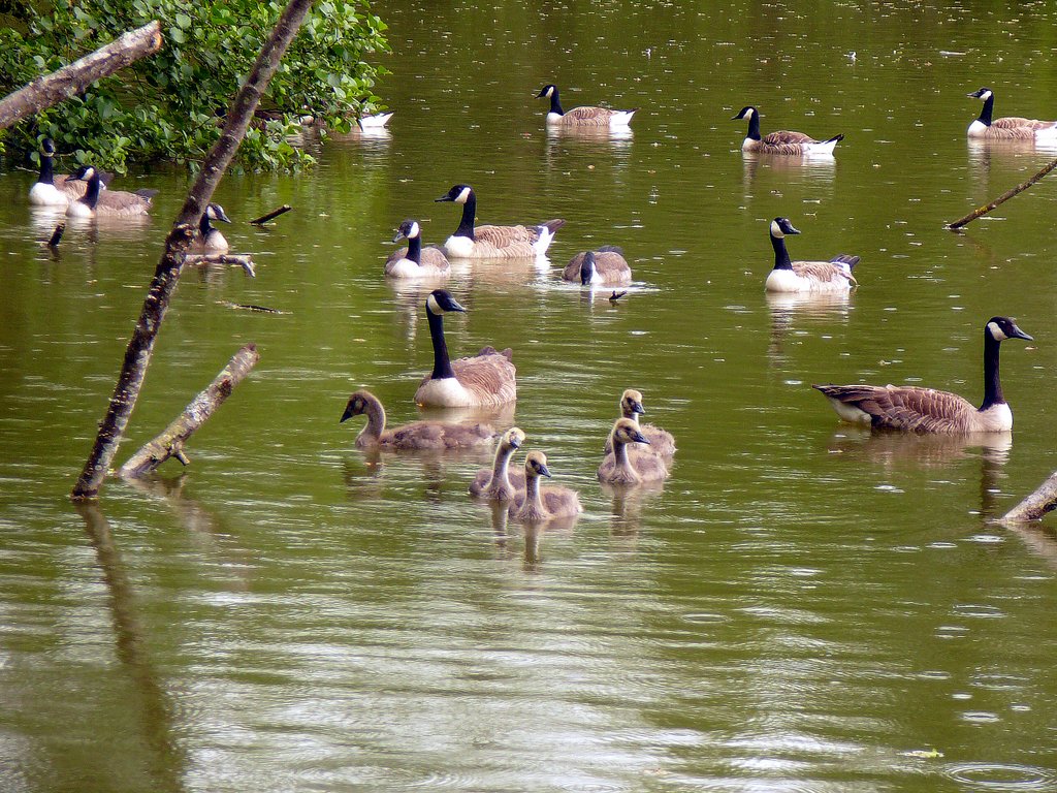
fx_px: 5405
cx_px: 528
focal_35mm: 177
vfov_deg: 8.4
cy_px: 396
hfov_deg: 11.2
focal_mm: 26.3
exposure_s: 1/80
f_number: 4
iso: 80
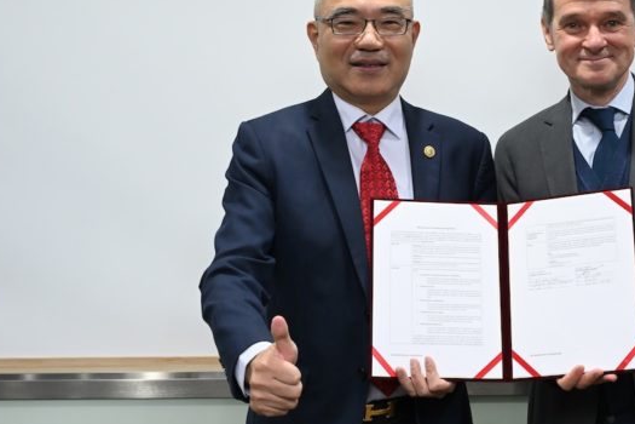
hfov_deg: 31.1
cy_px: 145
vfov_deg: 21.2
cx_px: 429
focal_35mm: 64
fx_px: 1129
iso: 5000
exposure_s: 1/160
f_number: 6.3
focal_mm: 42
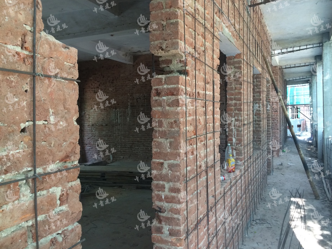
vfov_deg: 45.4
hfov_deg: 58.4
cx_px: 167
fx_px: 297
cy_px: 122
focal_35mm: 31
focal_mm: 4.12
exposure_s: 1/30
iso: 80
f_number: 2.2
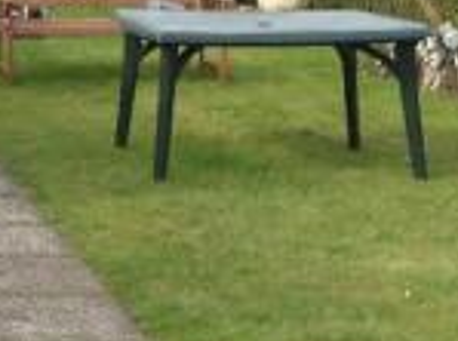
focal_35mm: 102
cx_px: -100
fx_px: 1346
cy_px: -29
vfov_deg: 14.1
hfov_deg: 18.3
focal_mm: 4.7
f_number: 2.8
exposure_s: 1/400
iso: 80
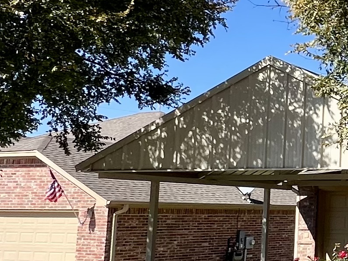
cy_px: 161
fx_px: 613
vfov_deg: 24.0
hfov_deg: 20.9
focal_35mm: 61
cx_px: 635
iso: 32
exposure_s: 1/1014
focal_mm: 1.57
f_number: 1.8
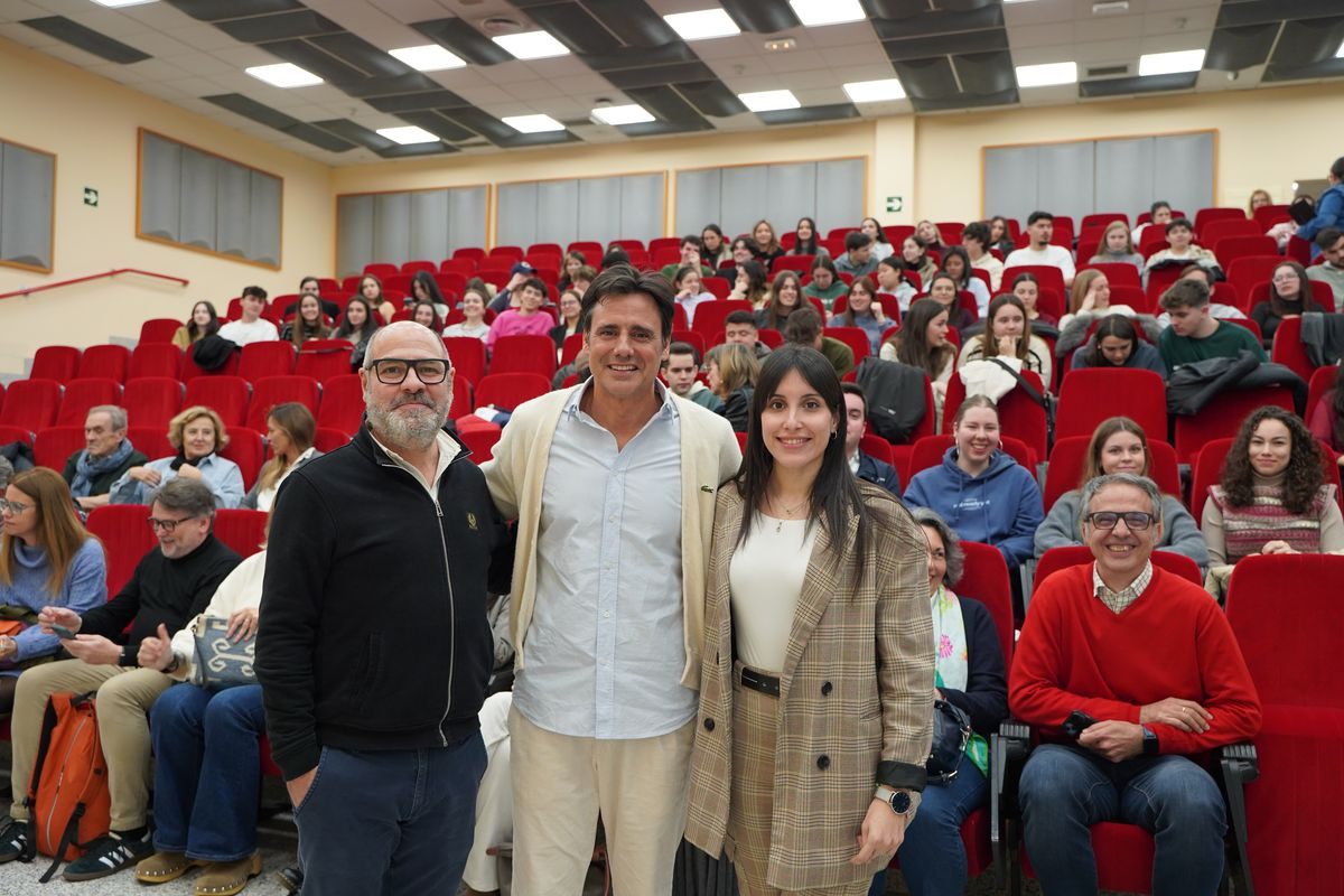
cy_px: 448
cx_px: 672
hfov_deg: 60.3
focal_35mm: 31
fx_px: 1157
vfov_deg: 42.3
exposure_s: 1/160
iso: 1250
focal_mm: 31
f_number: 4
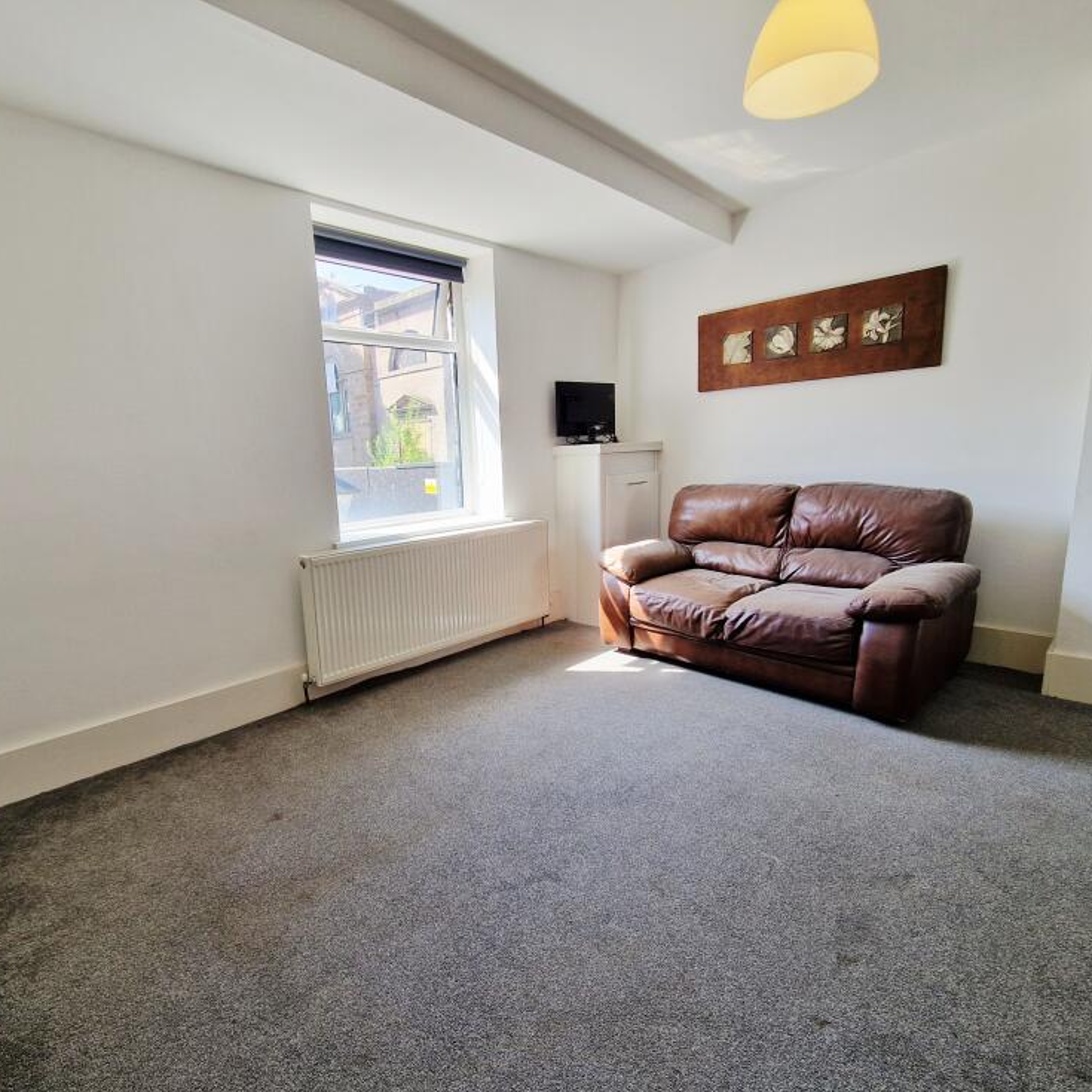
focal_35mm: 16
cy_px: 569
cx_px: 505
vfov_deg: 87.4
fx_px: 571
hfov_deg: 87.3
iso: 50
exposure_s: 1/116
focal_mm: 2.2
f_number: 2.2
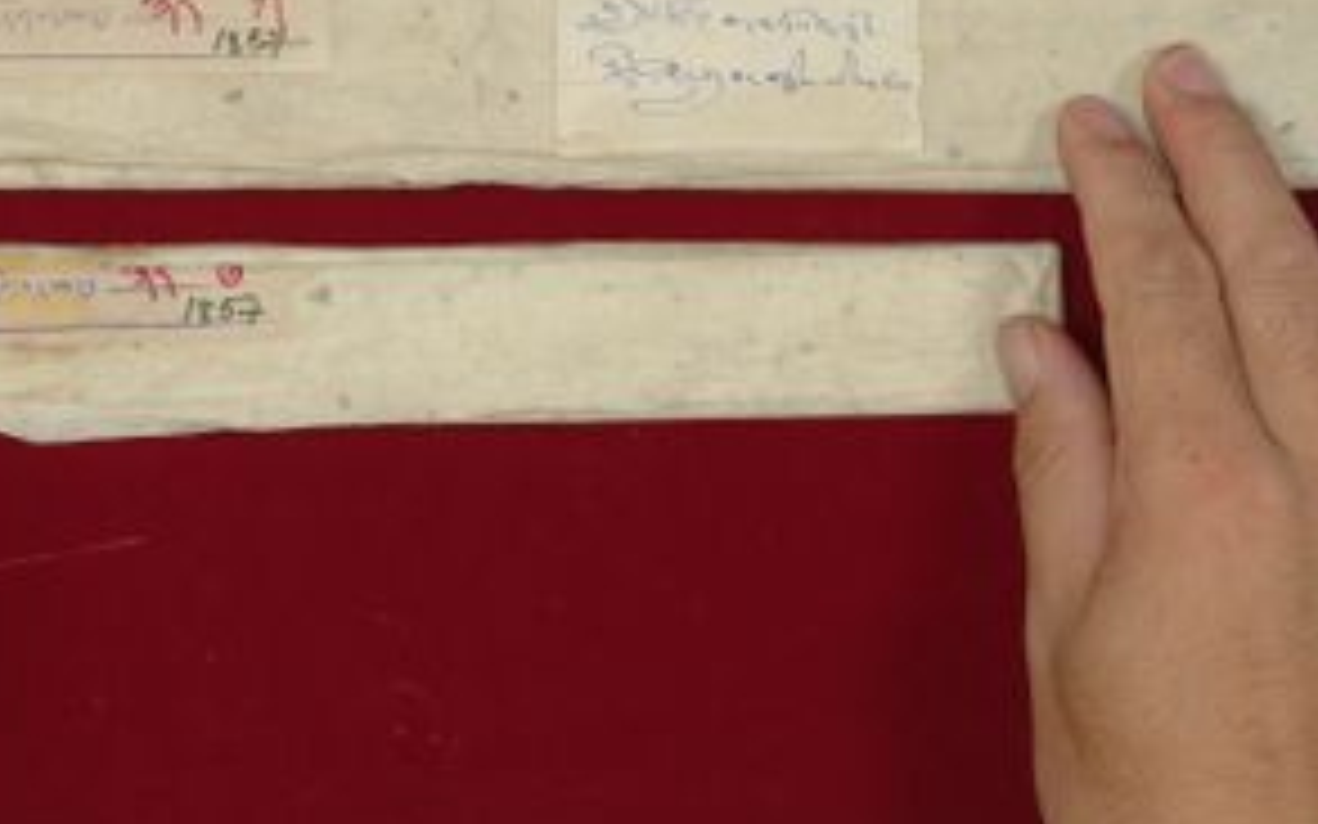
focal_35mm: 158
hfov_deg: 13.2
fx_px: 5670
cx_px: 459
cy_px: 137
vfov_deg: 8.3
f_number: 13
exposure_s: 1/20
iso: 160
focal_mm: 59
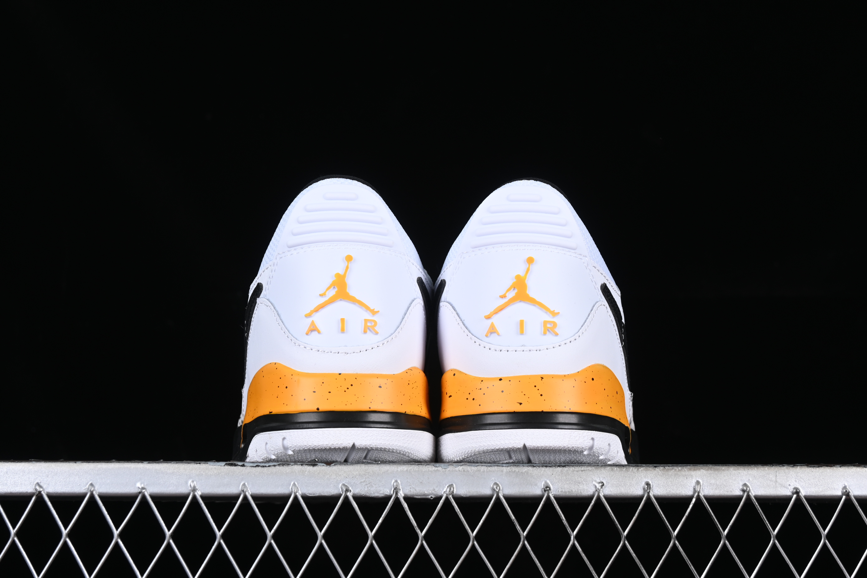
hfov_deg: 27.0
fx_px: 1806
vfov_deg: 18.2
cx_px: 434
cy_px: 289
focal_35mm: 75
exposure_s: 1/80
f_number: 8
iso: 160
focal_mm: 50
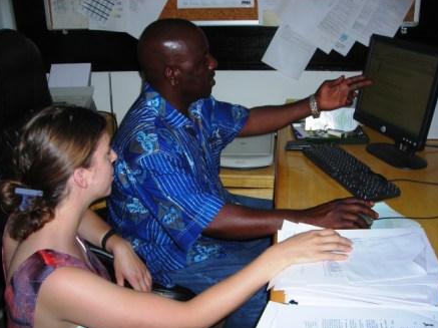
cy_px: 166
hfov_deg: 47.9
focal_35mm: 39
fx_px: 493
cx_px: 218
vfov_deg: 36.8
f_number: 3.2
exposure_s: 1/60.1
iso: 50
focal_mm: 6.3
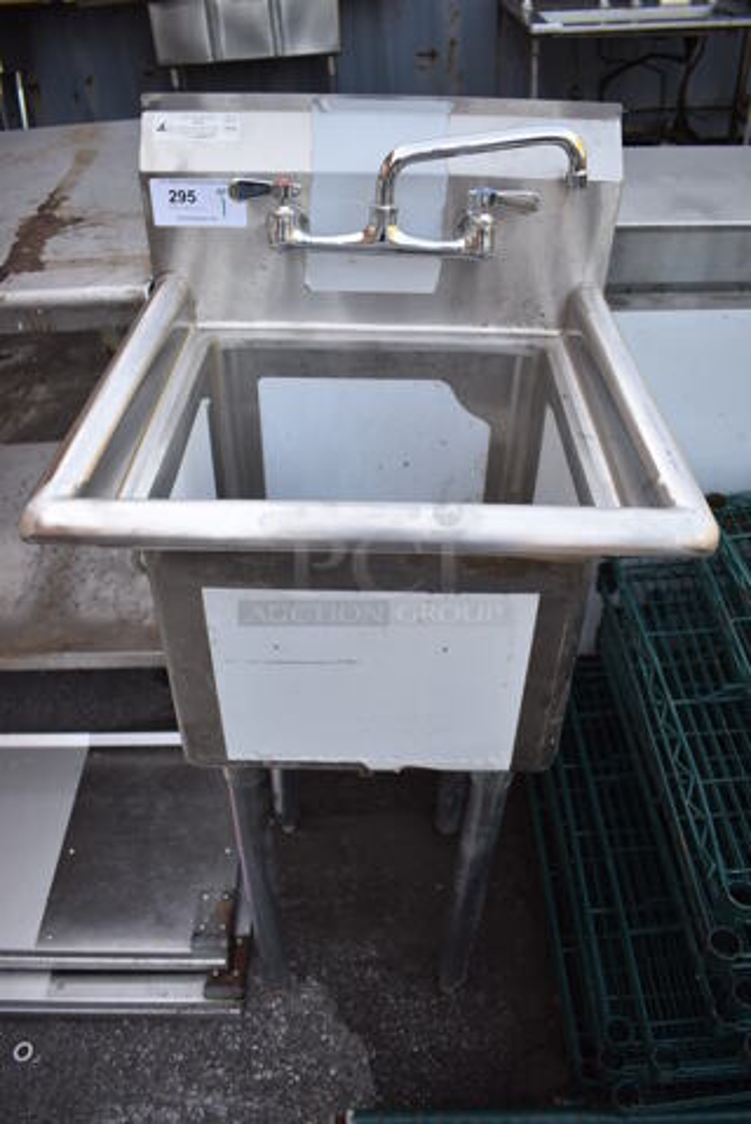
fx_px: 844
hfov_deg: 48.0
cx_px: 376
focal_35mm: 27
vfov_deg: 67.4
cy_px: 562
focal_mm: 18
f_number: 3.5
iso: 400
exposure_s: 1/250
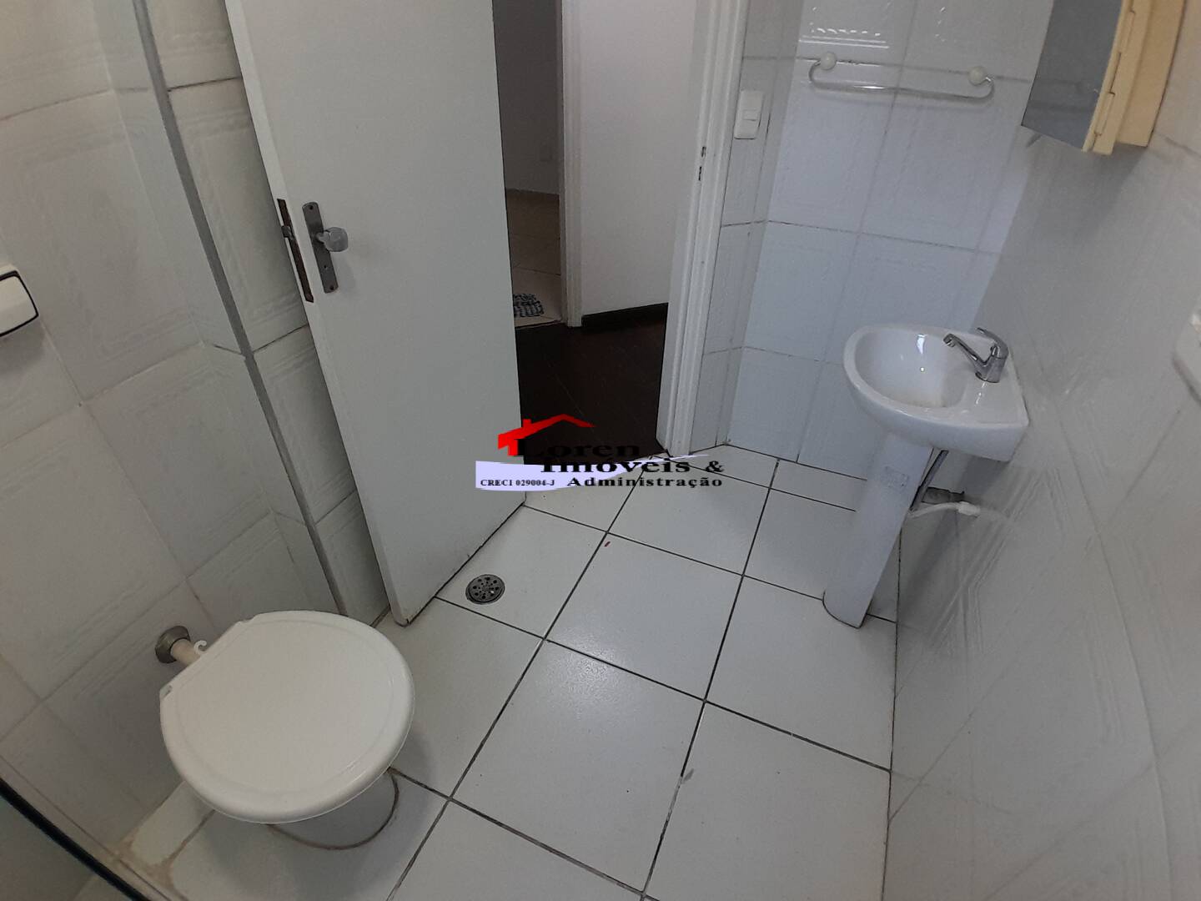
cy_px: 450
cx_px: 600
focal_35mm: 17
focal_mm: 1.46
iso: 80
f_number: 2.2
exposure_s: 1/50
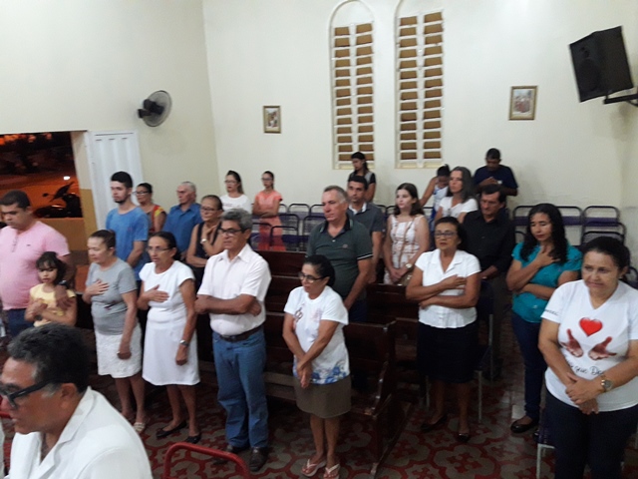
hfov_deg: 63.4
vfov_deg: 49.7
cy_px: 240
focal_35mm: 28
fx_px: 516
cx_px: 319
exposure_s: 1/24
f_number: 1.9
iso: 400
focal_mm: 3.7
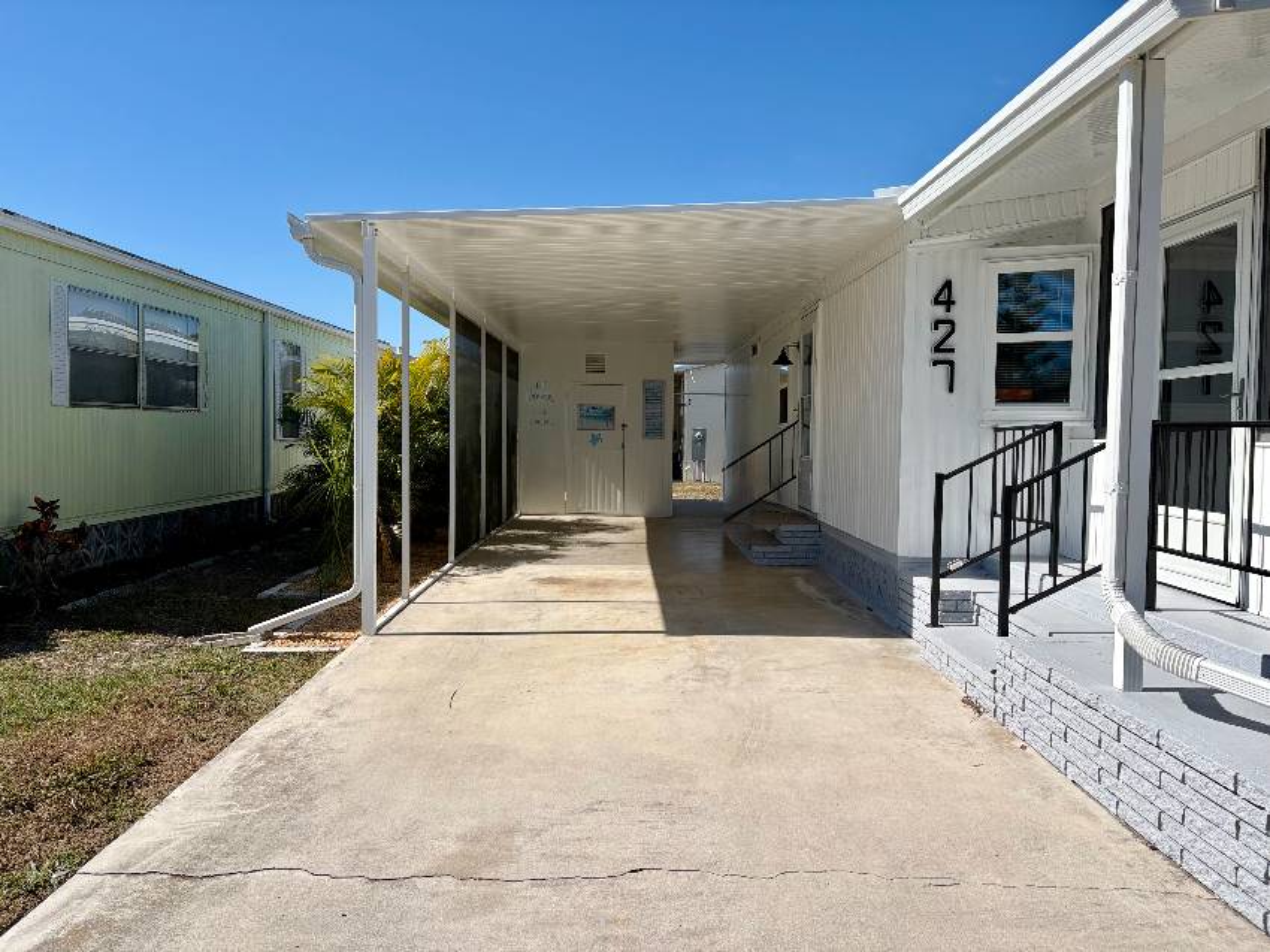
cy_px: 476
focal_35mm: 26
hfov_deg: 67.3
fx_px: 954
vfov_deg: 53.0
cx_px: 635
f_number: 1.6
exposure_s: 1/5814
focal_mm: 5.96
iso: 50
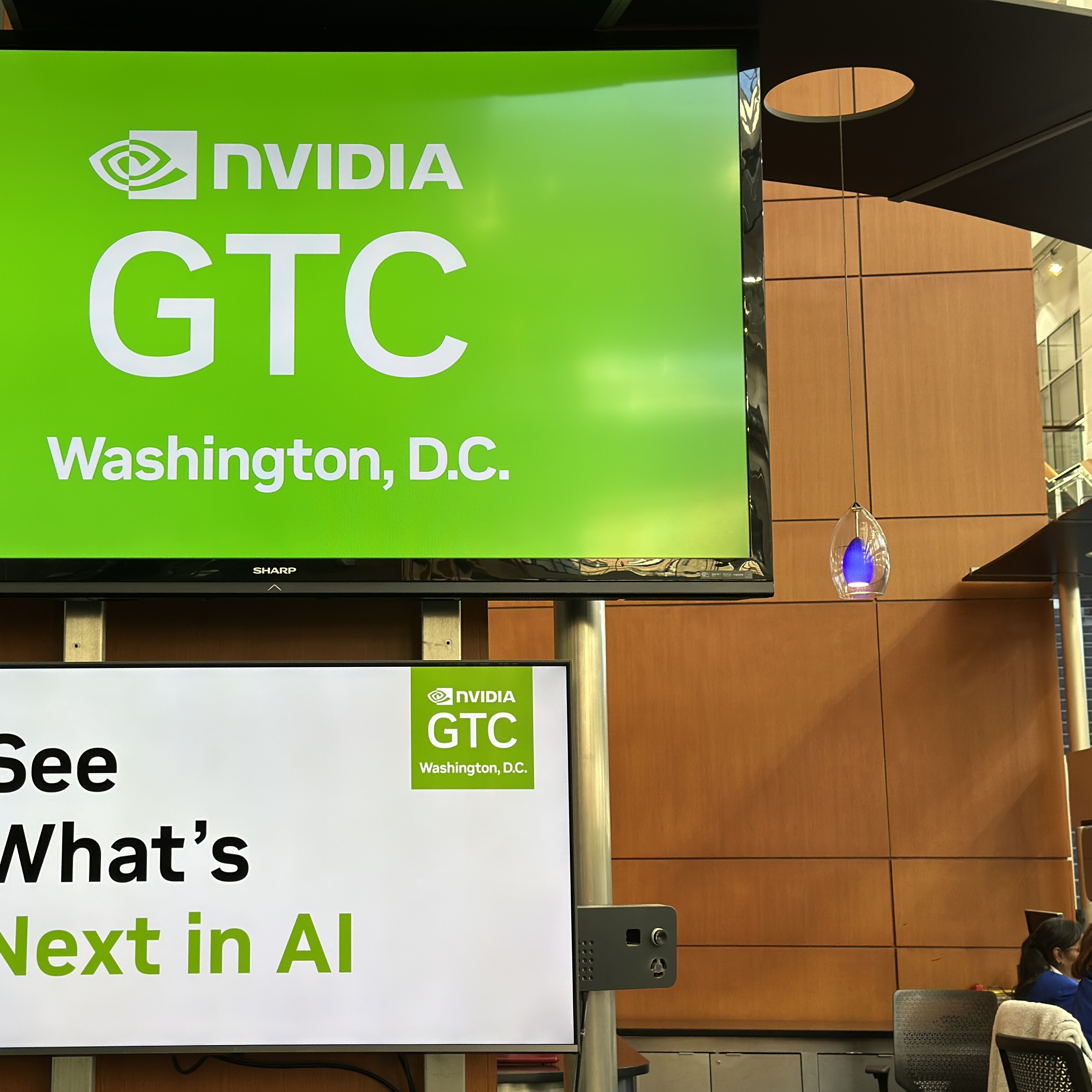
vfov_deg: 30.0
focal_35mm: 57
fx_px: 2034
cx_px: 374
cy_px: 549
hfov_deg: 29.9
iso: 64
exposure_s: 1/138
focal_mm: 6.86
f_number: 1.78
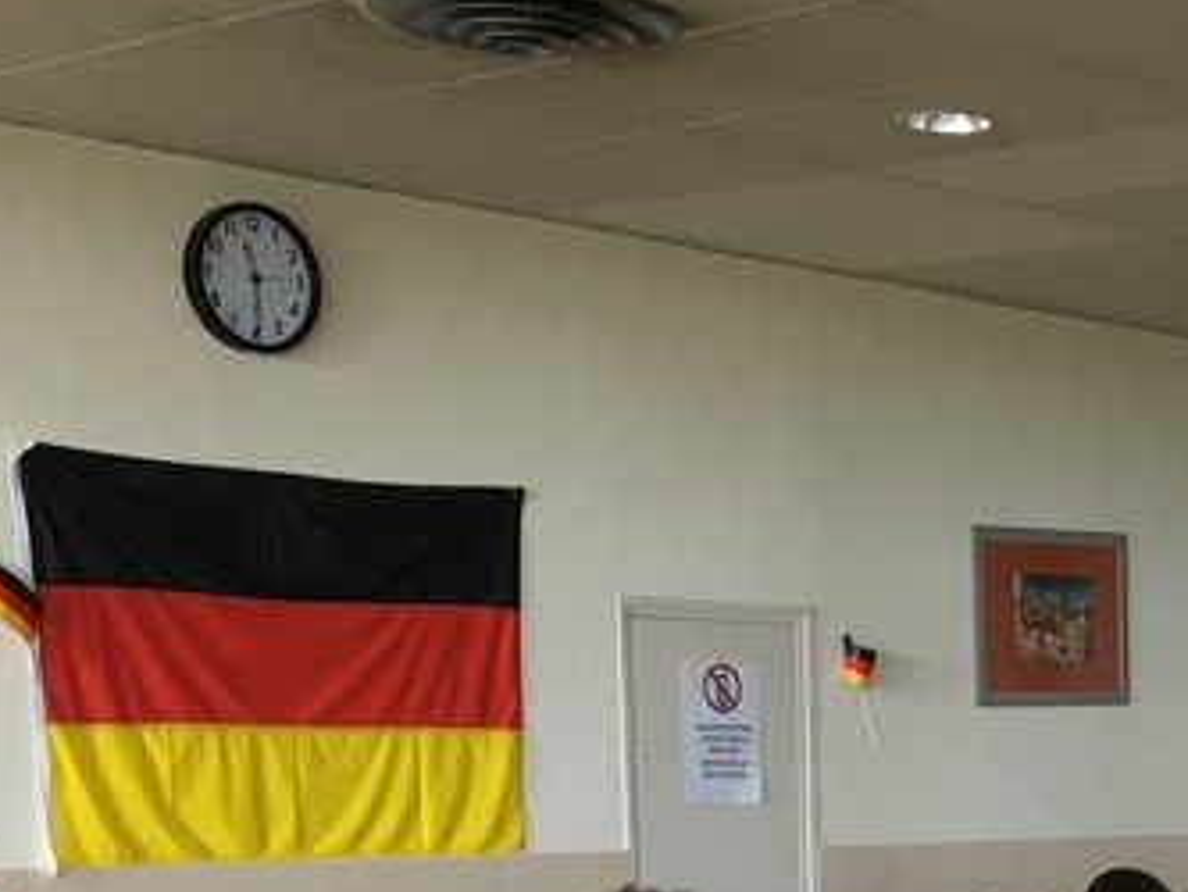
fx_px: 2987
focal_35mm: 87
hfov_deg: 21.4
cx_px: 1299
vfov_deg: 16.2
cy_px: 1131
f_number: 2.2
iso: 40
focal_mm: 4.15
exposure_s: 1/33
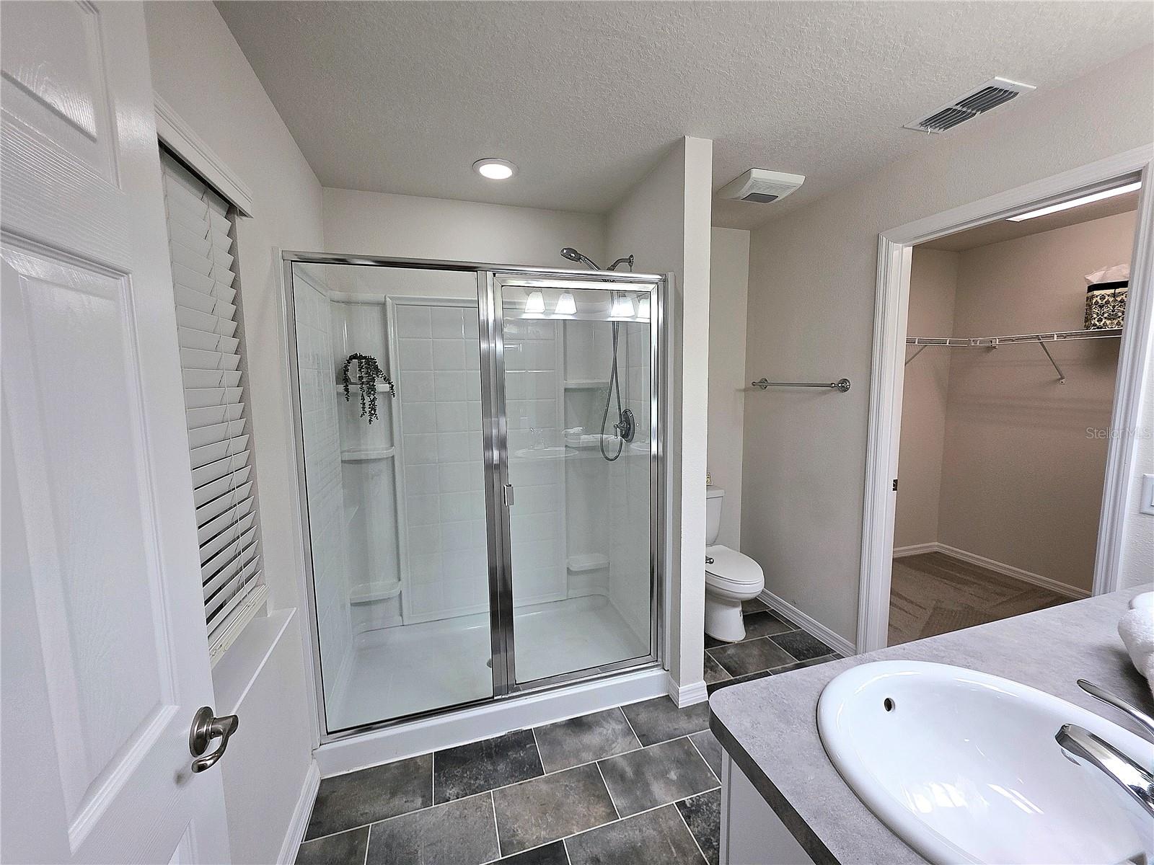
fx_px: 433
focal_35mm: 13
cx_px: 577
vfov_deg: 89.9
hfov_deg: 106.2
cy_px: 432
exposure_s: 1/120
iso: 80
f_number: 1.9
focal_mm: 2.2
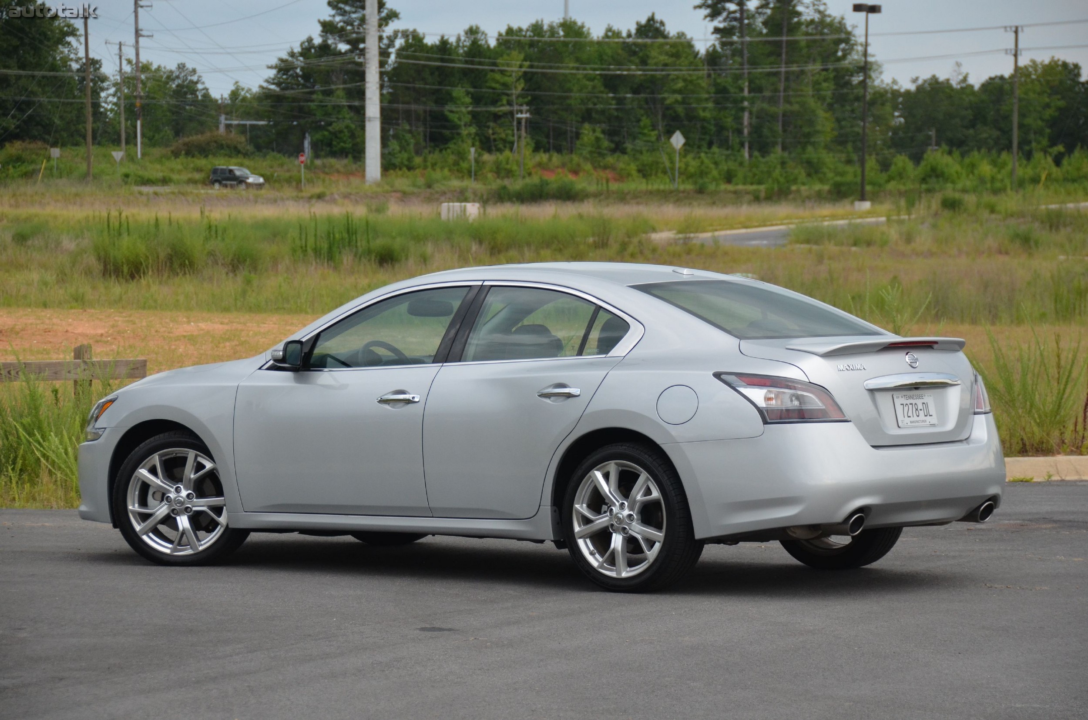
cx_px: 544
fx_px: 3710
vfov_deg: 11.1
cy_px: 360
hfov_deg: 16.7
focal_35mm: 123
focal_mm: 82
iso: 720
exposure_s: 1/1000
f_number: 5
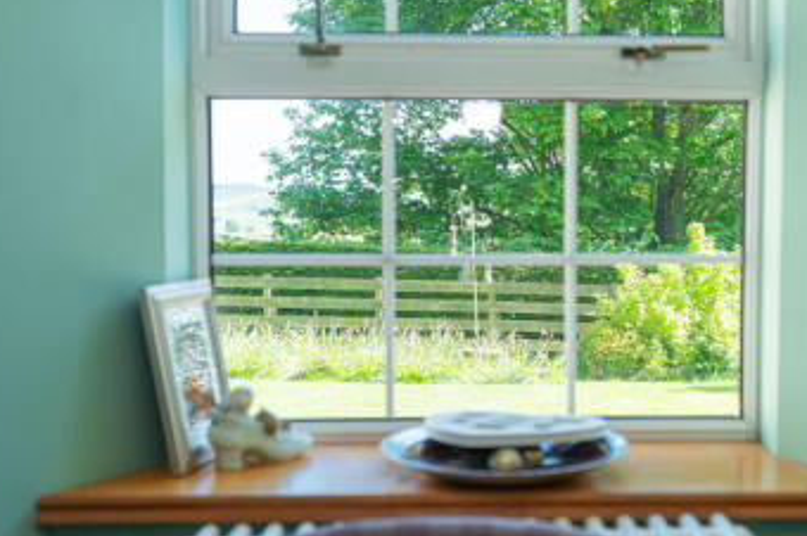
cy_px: 248
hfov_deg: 40.0
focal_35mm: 49
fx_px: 1097
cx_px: 529
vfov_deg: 27.5
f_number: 2.8
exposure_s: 1/640
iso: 250
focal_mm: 35
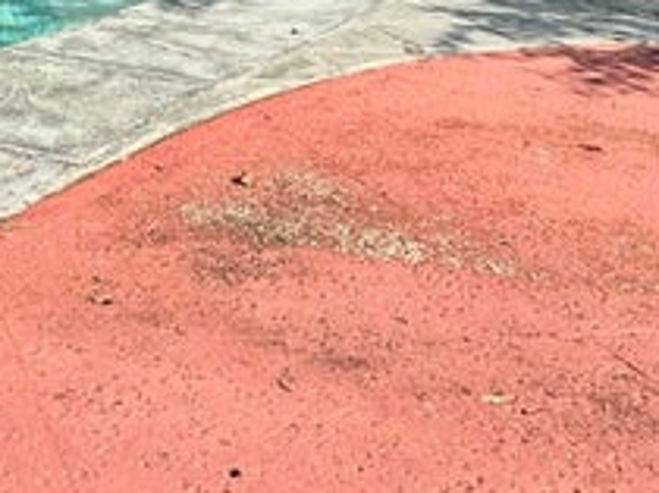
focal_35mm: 57
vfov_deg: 21.3
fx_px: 1084
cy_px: -257
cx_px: -55
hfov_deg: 30.5
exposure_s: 1/1855
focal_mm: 2.22
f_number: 2.2
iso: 50
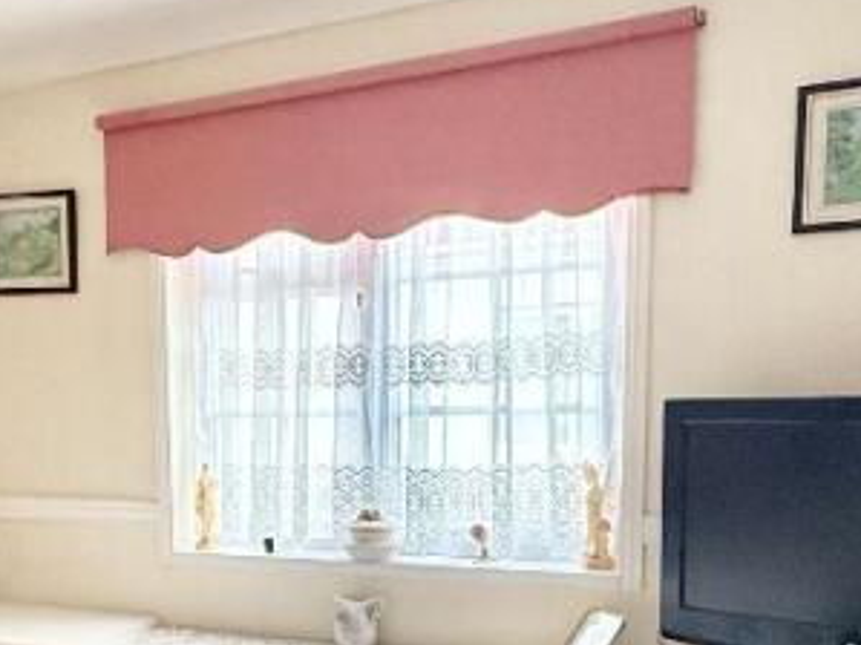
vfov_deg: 29.2
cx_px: 173
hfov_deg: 38.2
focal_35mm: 48
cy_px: 556
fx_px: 1193
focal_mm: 2.22
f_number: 2.2
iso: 250
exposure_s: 1/99
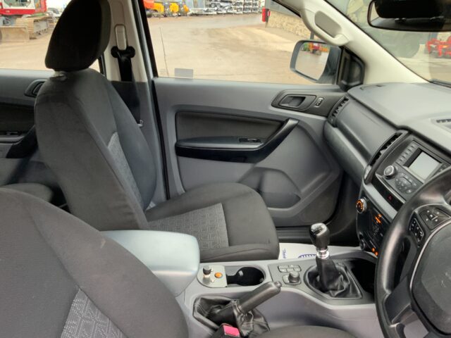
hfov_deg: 61.7
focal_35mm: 29
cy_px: 169
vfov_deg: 48.2
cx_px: 226
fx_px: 378
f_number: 1.8
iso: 64
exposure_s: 1/122
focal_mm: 3
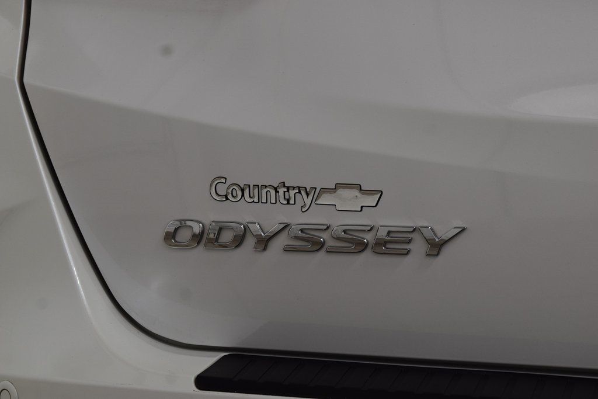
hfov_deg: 19.5
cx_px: 299
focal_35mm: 105
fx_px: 1744
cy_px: 200
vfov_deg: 13.0
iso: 640
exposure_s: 1/30
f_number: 7.1
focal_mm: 70
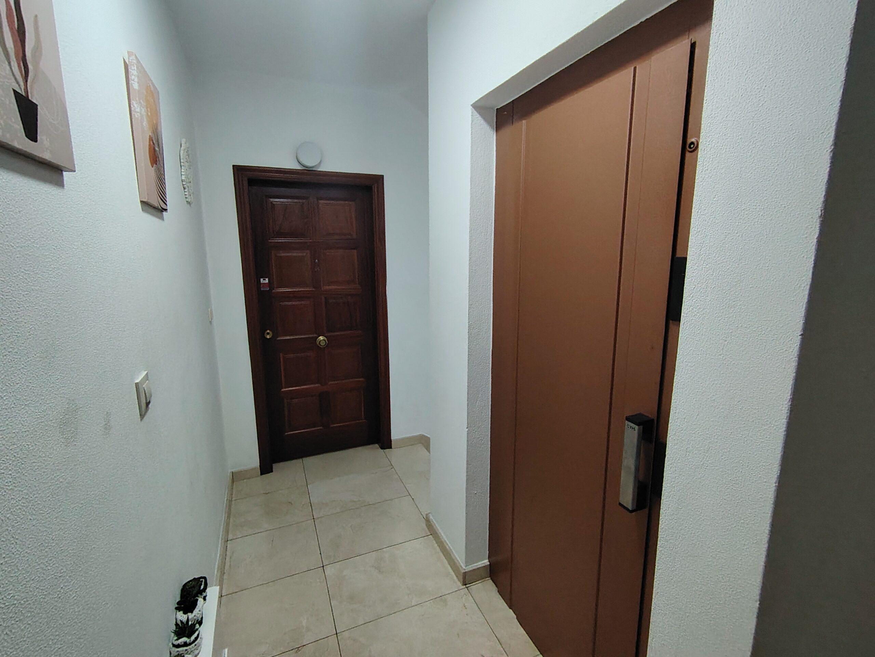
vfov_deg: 74.7
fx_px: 430
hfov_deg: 91.0
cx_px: 438
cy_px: 328
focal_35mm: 17
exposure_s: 1/50
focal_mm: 1.43
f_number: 2.2
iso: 324
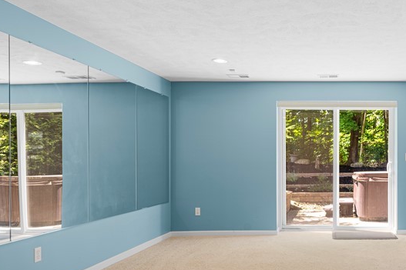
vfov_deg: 39.8
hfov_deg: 52.7
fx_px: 372
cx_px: 336
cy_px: 160
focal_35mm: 33
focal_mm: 16
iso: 250
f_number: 9
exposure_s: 1
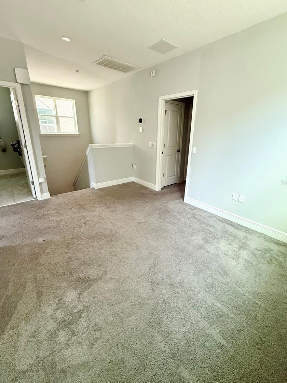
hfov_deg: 81.7
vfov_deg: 98.1
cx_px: 151
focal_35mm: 15
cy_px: 182
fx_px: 166
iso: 400
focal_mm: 2.22
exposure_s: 1/74
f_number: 2.2
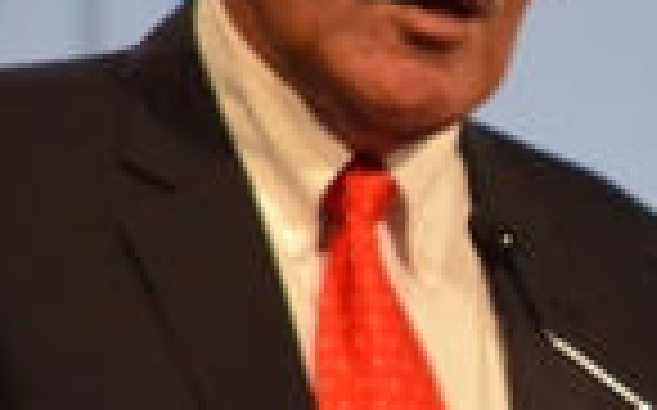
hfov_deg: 1.0
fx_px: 36087
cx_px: 824
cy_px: 426
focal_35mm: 2017
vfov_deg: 0.7
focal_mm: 300
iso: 3200
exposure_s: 1/320
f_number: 5.6
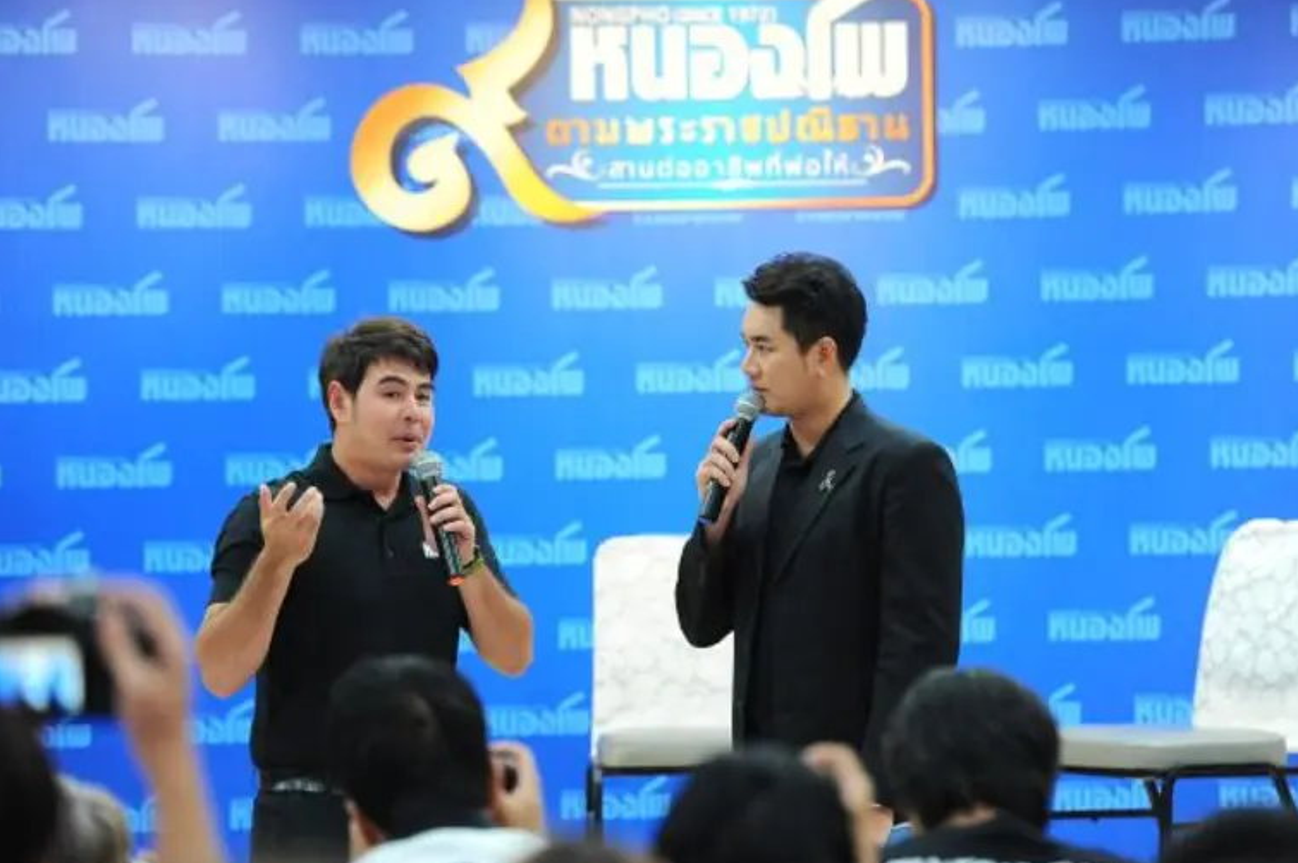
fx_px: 5584
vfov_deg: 8.8
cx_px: 667
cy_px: 441
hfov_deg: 13.3
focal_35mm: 155
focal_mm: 150
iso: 3200
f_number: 2.8
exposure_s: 1/250
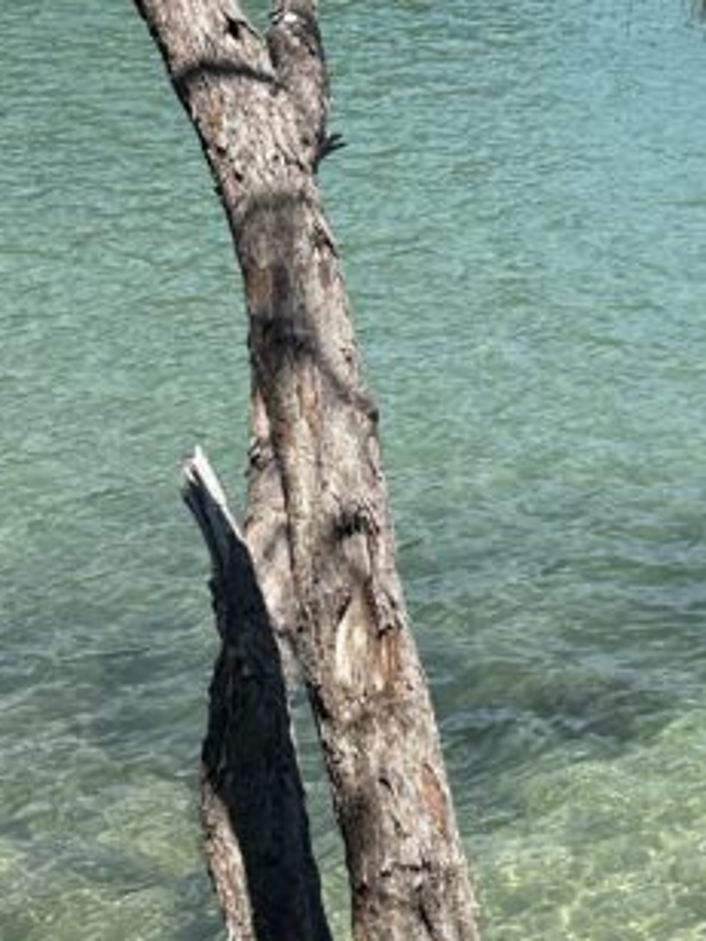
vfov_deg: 24.6
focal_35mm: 79
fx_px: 2148
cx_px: 920
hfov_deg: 17.5
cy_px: 325
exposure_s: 1/3717
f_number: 1.78
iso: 80
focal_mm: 6.86
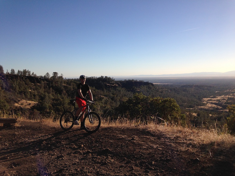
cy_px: 88
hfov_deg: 55.4
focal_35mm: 33
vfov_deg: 42.9
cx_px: 118
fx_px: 224
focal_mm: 4.12
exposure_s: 1/2358
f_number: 2.4
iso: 50
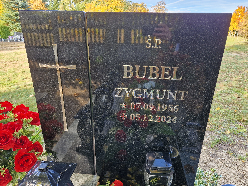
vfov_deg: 58.9
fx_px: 165
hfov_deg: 73.9
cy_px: 93
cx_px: 124
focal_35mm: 23
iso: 50
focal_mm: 5.4
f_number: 1.8
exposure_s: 1/100
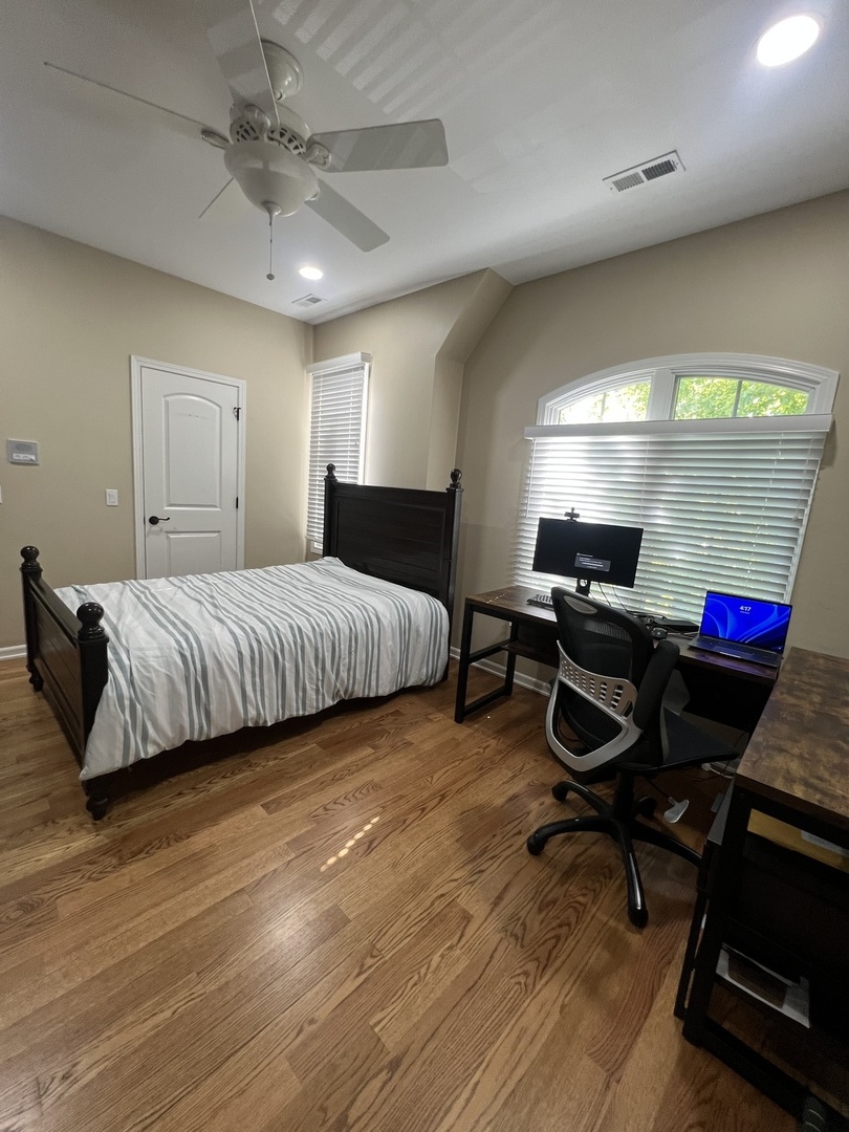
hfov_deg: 89.9
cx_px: 424
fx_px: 425
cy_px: 566
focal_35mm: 13
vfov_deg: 106.2
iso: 125
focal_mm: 1.57
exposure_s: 1/60
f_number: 1.8
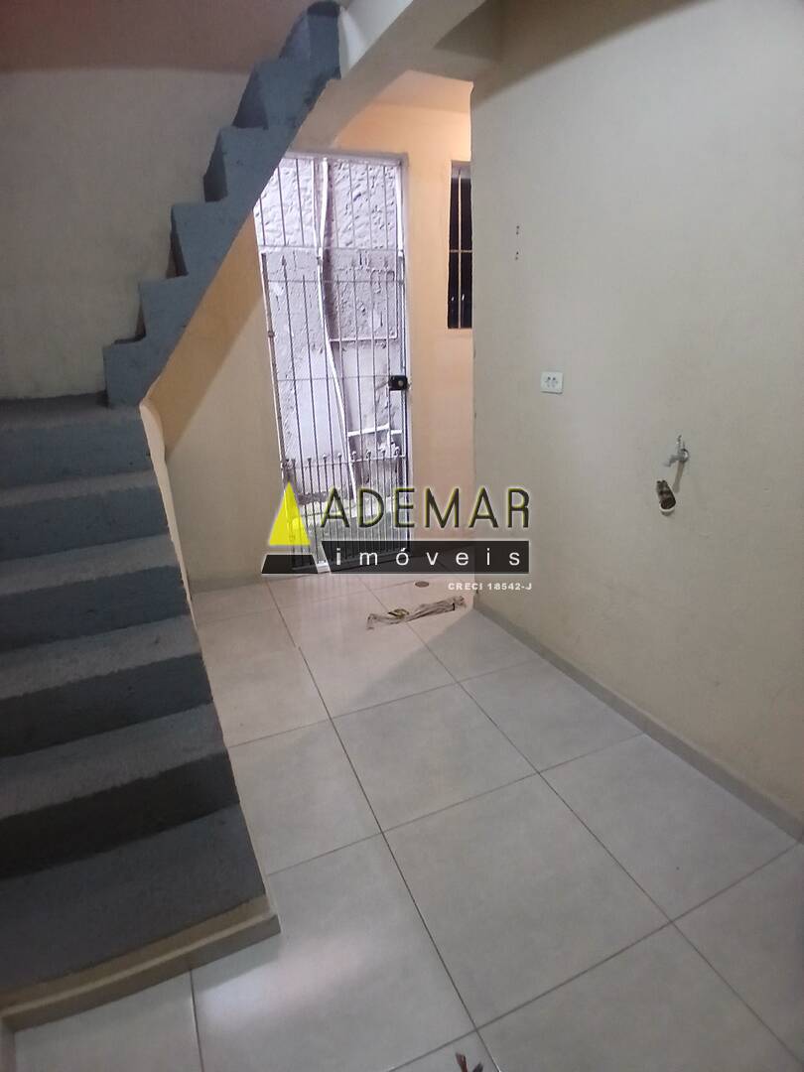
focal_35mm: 17
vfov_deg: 91.0
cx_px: 402
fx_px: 526
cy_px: 536
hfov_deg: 74.7
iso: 250
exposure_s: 1/30
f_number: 2.2
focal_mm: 1.4
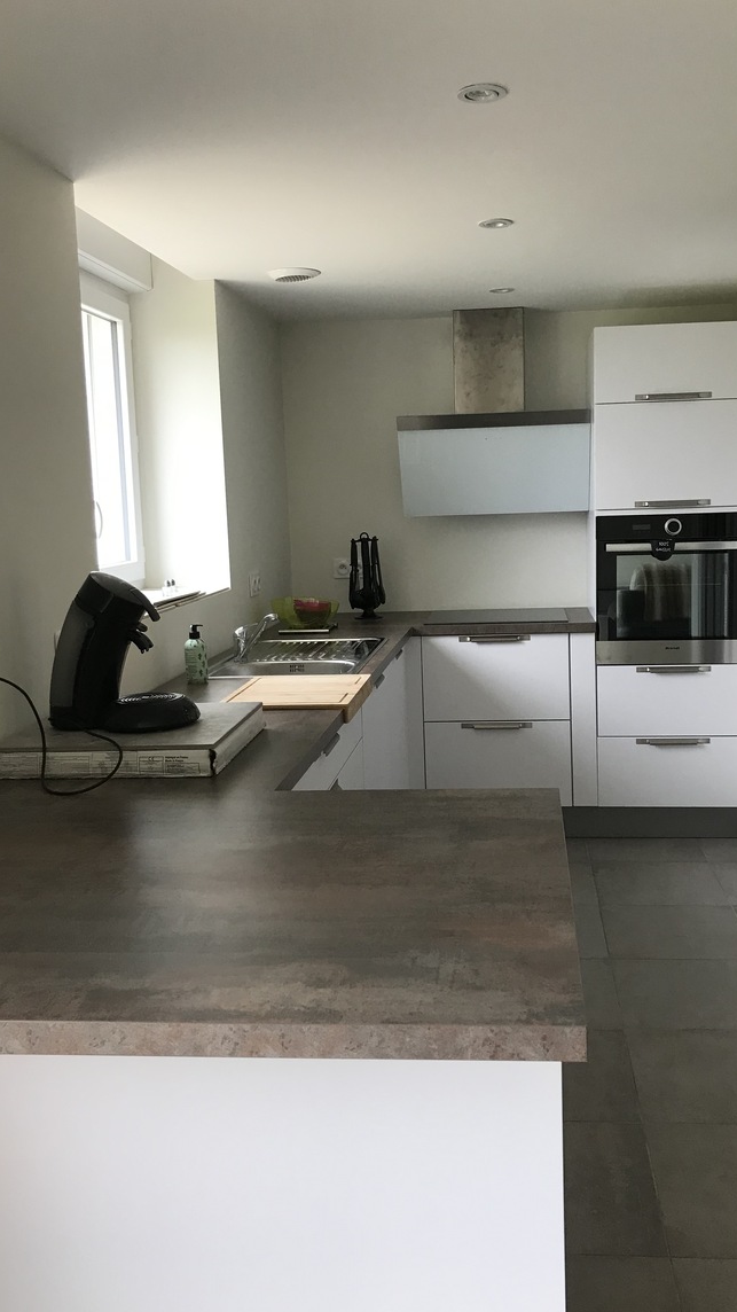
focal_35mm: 32
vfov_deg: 61.0
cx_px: 423
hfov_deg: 36.6
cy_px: 651
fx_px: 1112
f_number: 1.8
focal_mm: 3.99
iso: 20
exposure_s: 1/33
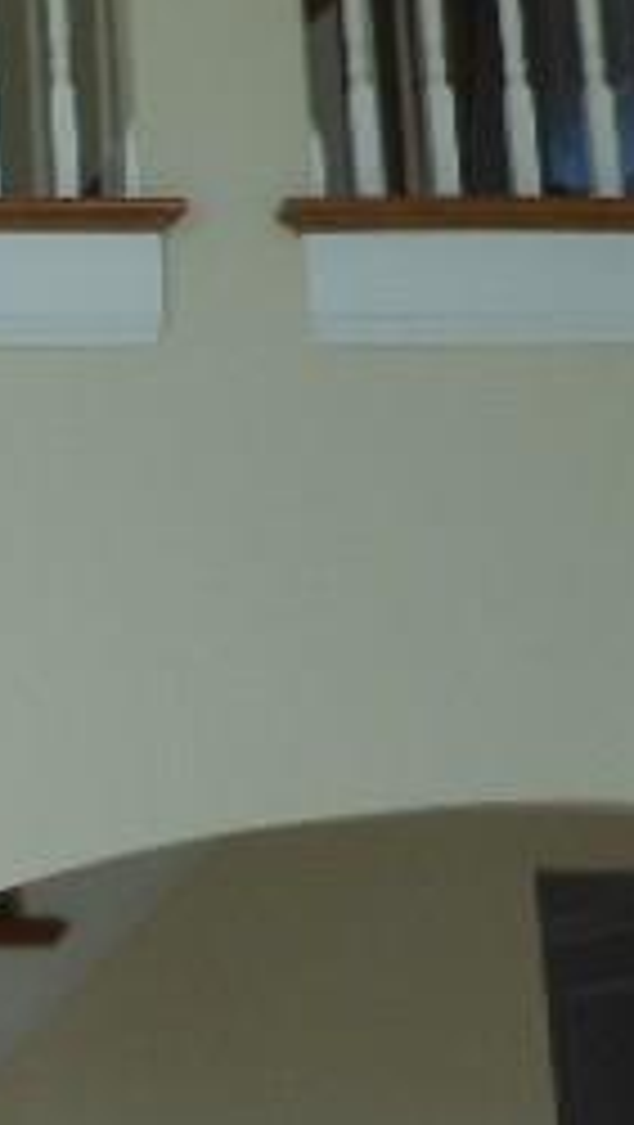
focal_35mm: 125
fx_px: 3728
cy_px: 94
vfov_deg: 16.9
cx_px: -418
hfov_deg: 9.4
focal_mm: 5
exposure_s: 1/250
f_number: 3.7
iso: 80
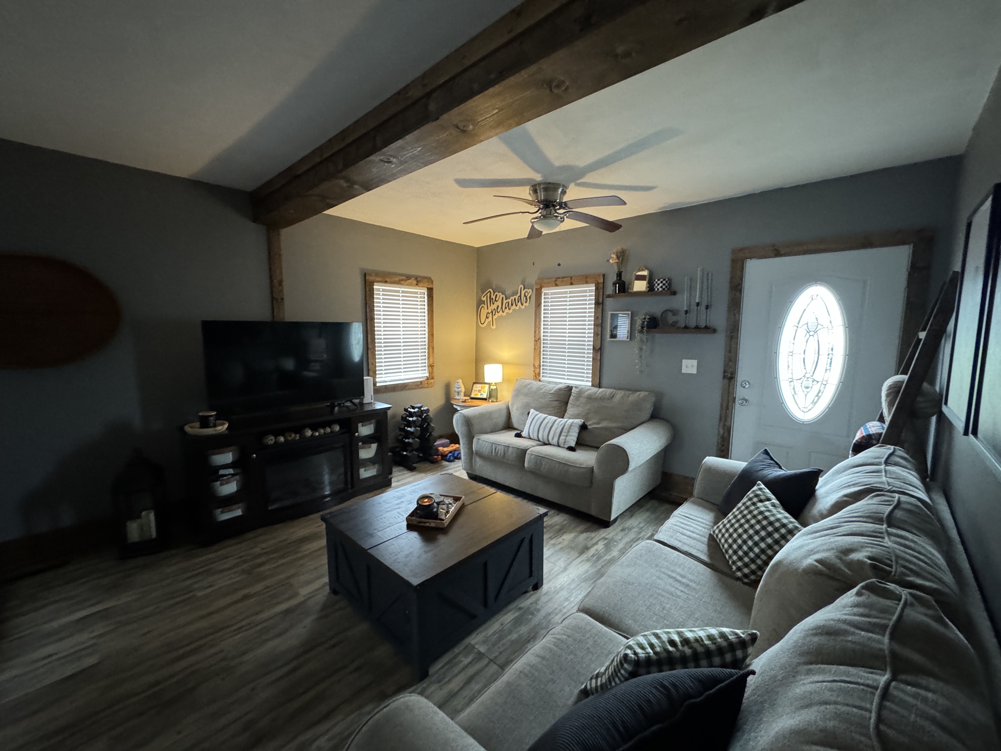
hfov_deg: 102.1
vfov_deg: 85.7
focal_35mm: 14
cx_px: 500
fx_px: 405
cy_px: 376
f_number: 2.2
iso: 800
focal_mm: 2.22
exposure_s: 1/60
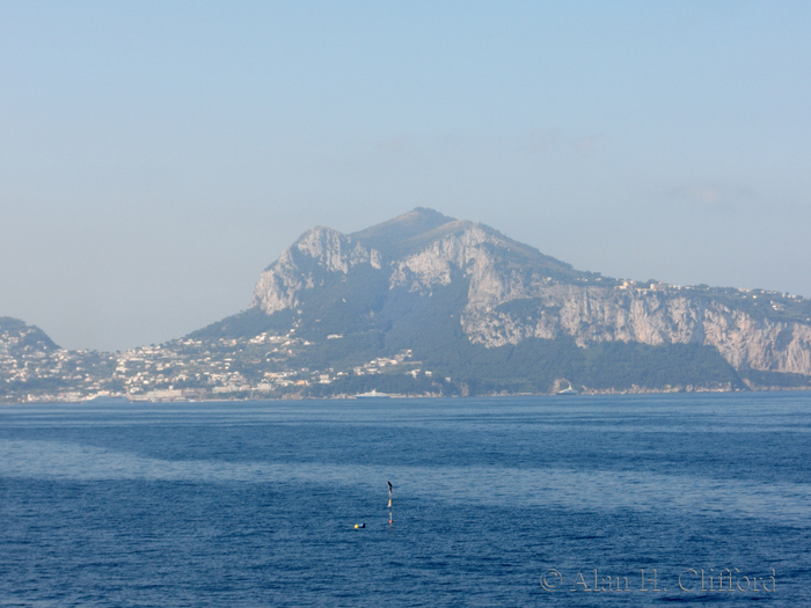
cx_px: 406
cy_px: 304
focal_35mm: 120
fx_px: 2811
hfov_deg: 16.4
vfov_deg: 12.3
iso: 100
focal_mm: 25.5
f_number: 8
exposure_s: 1/160
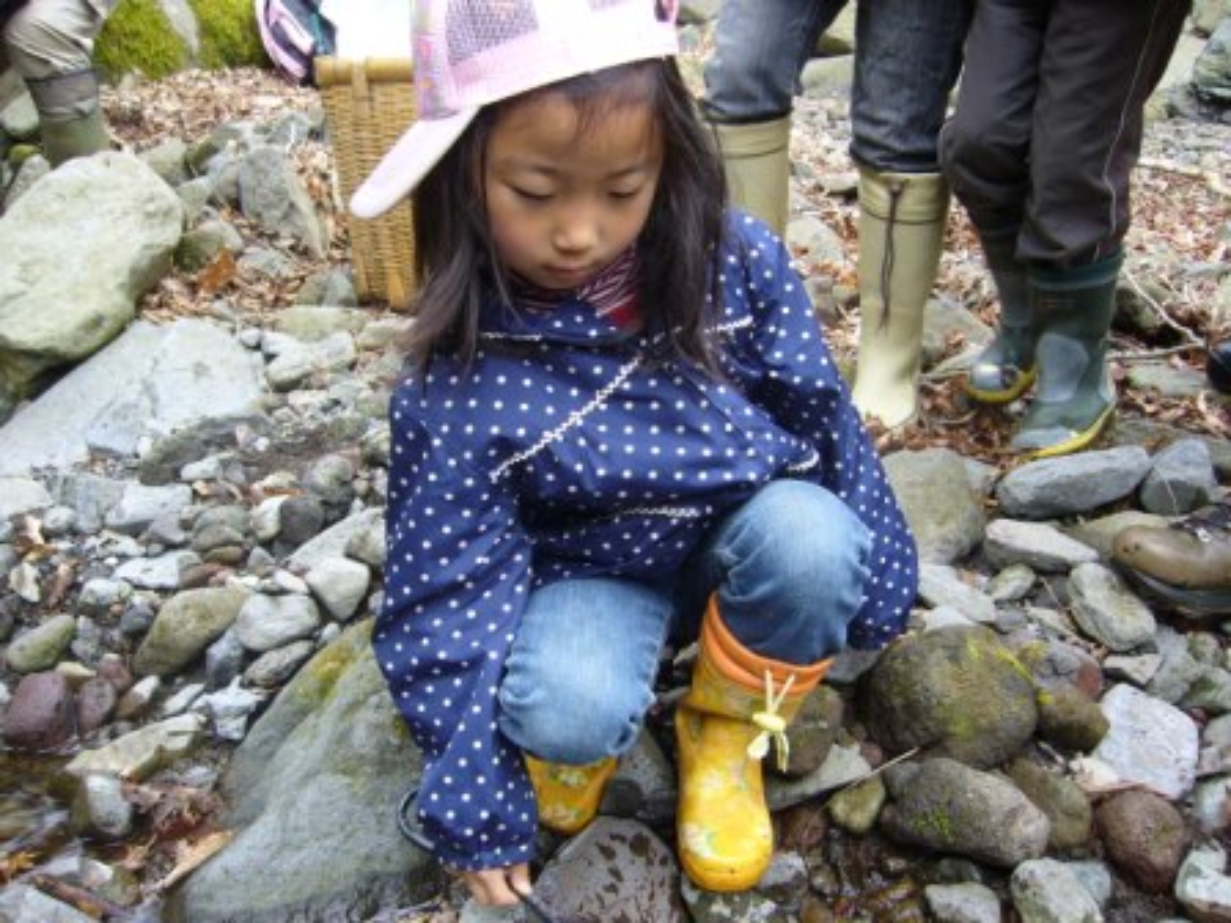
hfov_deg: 52.6
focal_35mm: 35
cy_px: 462
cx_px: 616
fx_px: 1245
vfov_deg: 40.7
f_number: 2.8
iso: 80
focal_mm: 5.8
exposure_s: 1/50
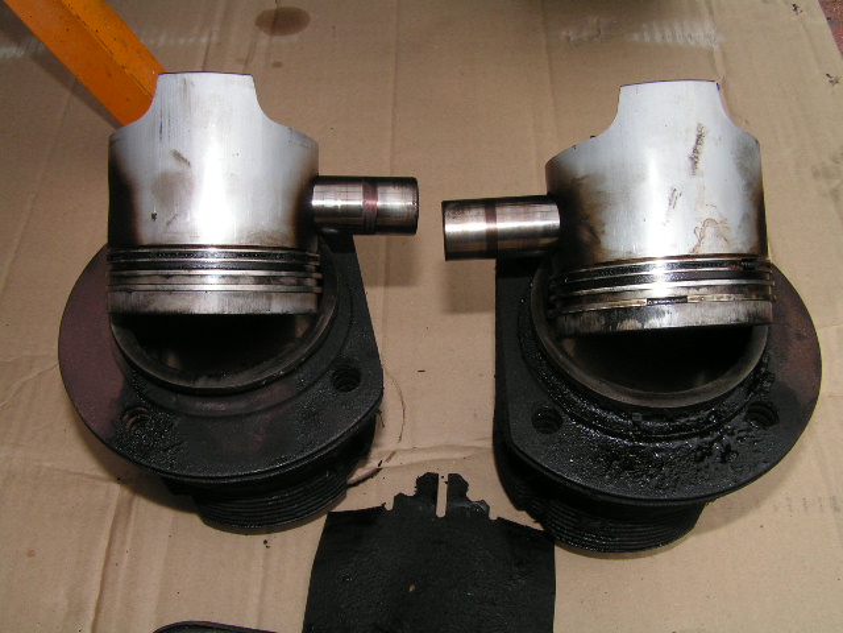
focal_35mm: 38
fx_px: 925
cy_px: 316
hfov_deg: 49.0
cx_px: 422
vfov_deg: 37.7
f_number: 6.3
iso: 100
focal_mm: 6.3
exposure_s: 1/250
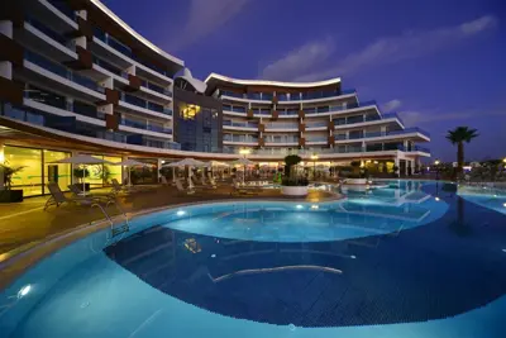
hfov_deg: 112.6
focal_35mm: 12
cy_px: 169
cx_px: 253
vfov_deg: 90.1
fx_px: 169
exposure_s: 1
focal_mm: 12
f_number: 6.3
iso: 100
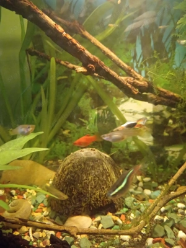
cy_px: 124
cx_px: 93
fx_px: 193
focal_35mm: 27
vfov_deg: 65.3
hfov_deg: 51.4
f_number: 2.4
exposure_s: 1/25
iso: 2865
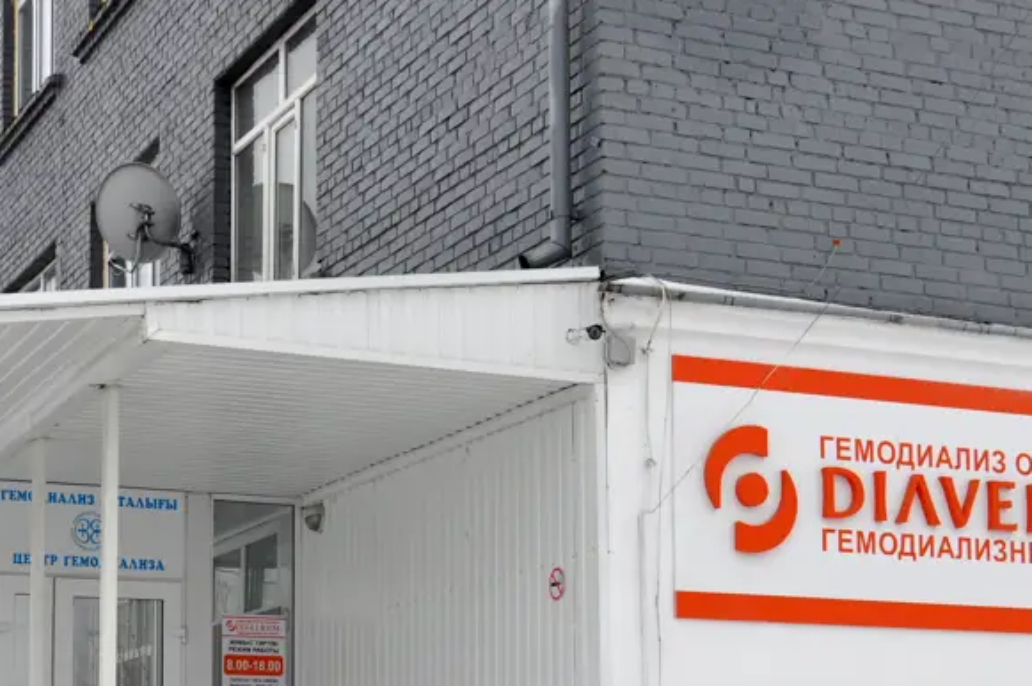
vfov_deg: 18.1
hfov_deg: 27.4
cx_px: 487
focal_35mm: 74
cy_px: 599
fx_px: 2119
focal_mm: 28
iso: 400
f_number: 9
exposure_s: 1/320
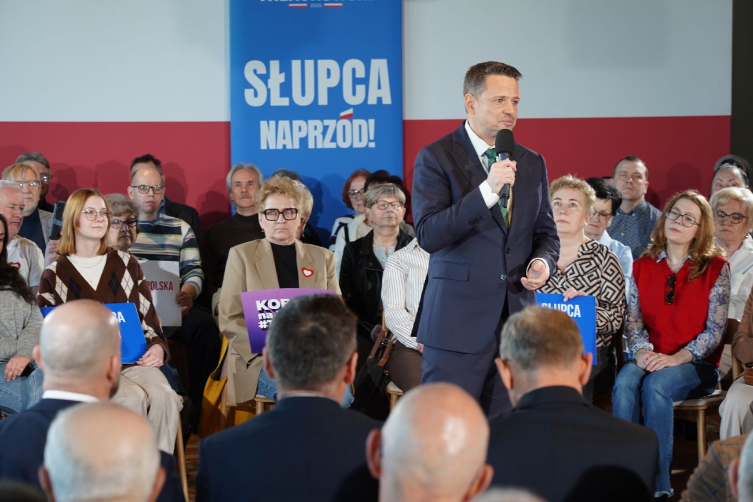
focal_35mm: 105
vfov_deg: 13.0
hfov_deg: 19.5
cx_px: 376
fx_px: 2196
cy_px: 251
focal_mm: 105
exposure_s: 1/100
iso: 1000
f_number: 5.6
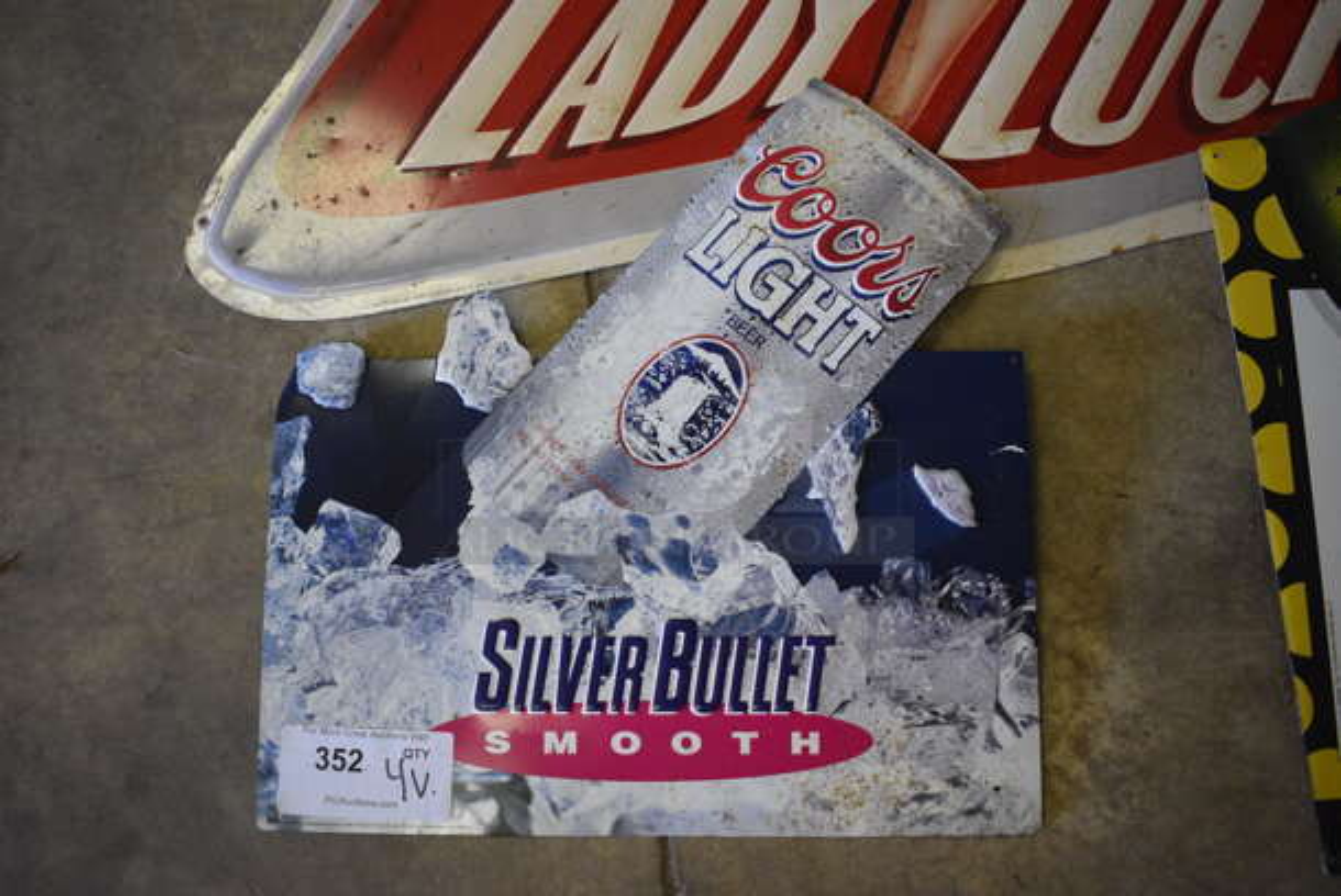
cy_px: 448
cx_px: 670
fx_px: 1119
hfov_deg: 61.9
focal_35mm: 30
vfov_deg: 43.7
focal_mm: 20
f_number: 3.8
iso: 2000
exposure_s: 1/125
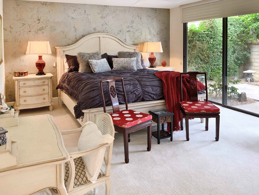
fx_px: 217
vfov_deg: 48.2
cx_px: 130
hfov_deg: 61.7
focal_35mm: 29
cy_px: 98
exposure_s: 1/60
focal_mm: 3
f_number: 1.8
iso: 80
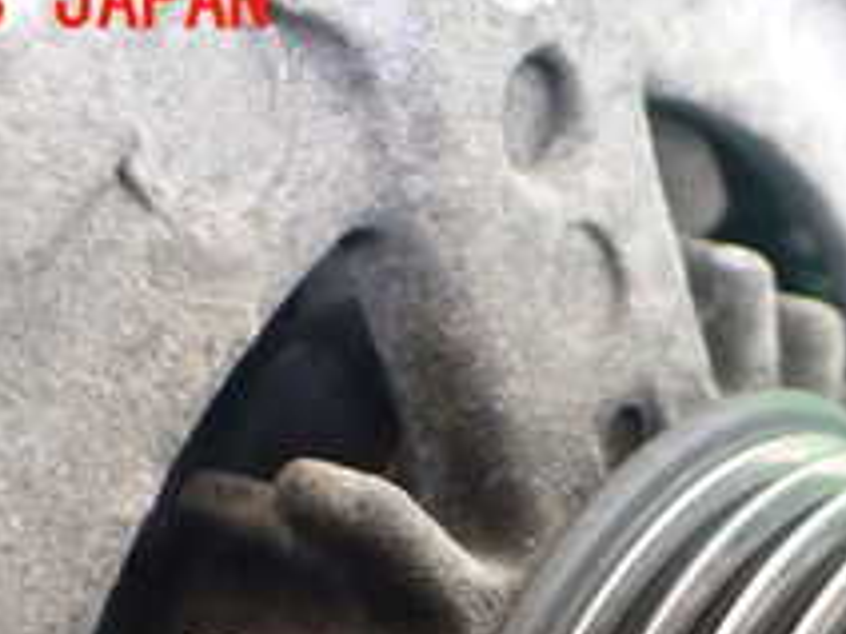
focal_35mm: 85
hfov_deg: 22.5
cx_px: 742
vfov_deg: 16.3
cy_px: 849
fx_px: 2077
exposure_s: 1/30
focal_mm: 5.4
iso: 800
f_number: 2.3
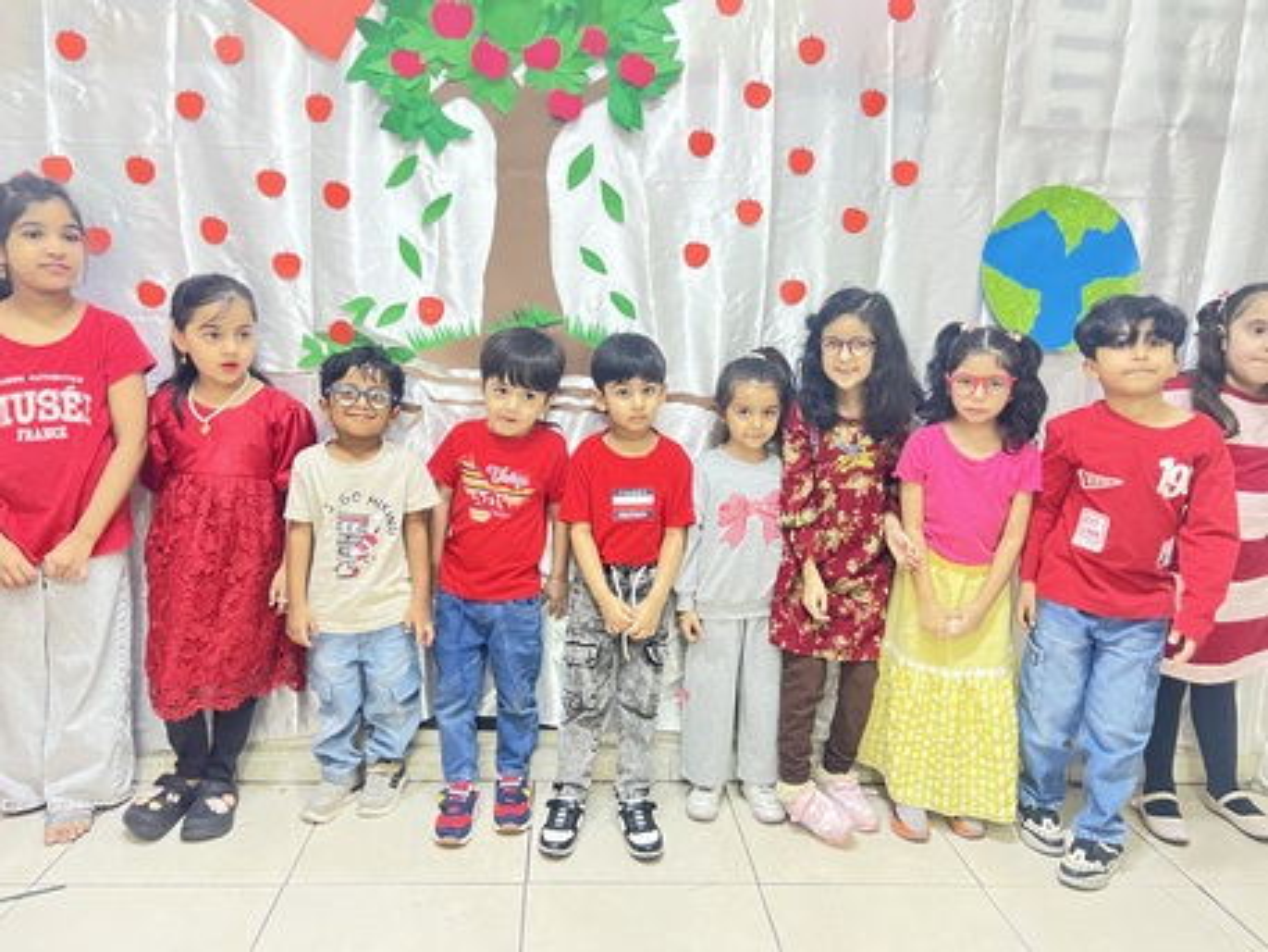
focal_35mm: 26
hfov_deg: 67.3
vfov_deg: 53.1
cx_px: 634
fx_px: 953
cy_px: 476
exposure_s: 1/40
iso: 640
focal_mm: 5.7
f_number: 1.5
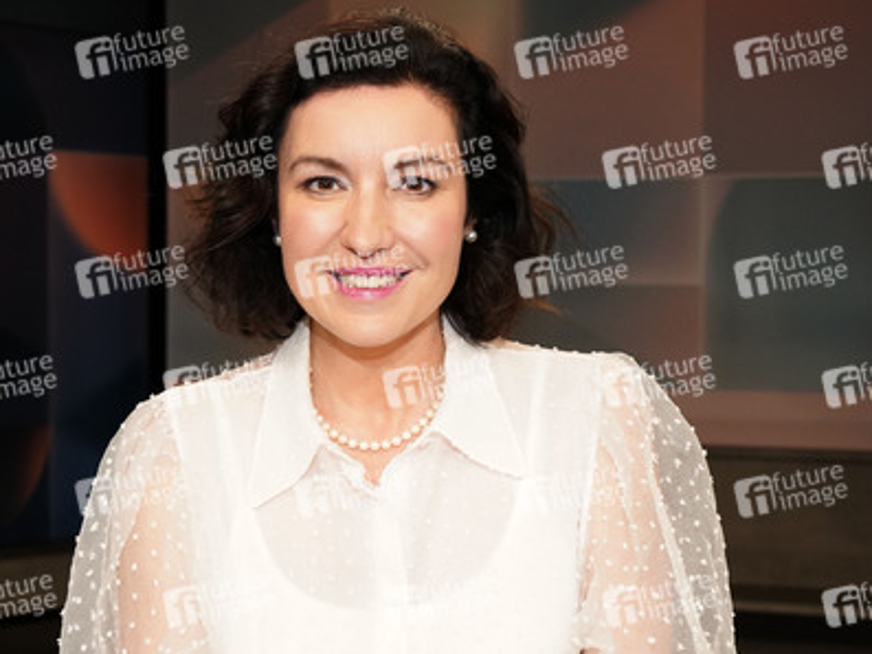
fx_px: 907
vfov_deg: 39.7
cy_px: 327
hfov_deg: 51.2
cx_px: 381
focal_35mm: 36
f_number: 5
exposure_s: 1/160
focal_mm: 33
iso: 2000
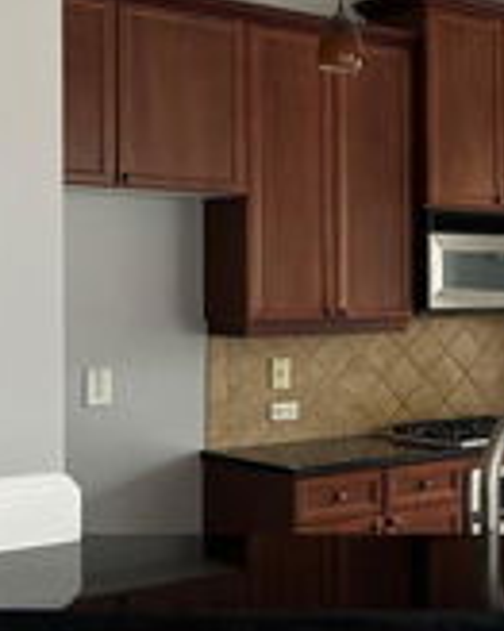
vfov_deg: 28.7
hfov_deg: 21.6
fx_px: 1232
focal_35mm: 66
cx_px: 587
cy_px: 296
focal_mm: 5.7
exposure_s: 1/103
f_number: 1.5
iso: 125
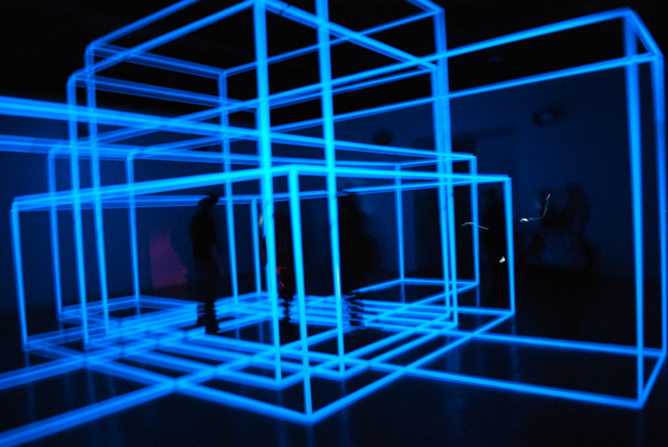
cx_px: 334
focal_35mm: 27
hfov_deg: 67.3
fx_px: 502
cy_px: 224
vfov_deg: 48.0
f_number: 3.8
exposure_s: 3.6
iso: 1600
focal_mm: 18
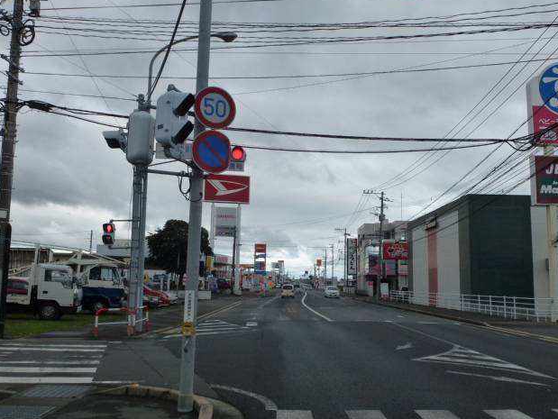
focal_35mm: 31
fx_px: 500
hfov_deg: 58.3
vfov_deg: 45.5
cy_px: 210
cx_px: 286
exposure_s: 1/500
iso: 160
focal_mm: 5.4
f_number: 4
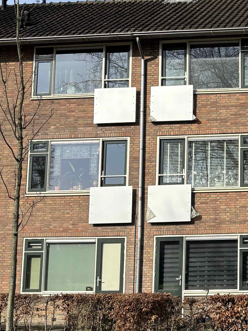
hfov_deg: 20.0
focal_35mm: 69
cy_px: 151
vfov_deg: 28.2
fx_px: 659
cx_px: 295
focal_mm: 5.96
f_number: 1.6
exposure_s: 1/2639
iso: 50
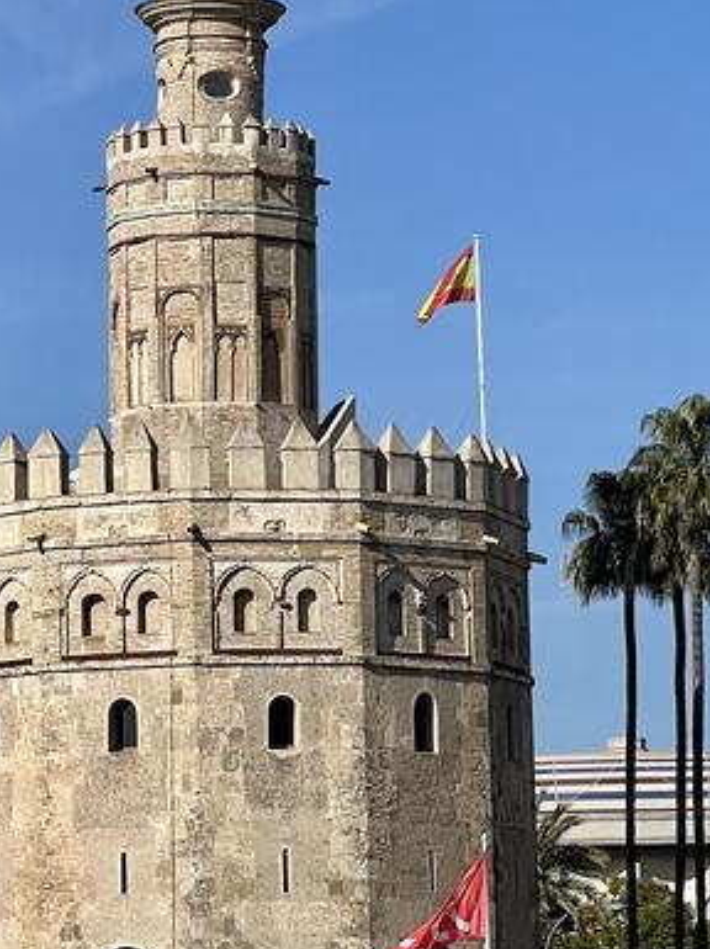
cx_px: 178
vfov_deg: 9.6
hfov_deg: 7.2
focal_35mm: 205
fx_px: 5616
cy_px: 742
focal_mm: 9
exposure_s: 1/1340
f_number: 2.8
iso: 32
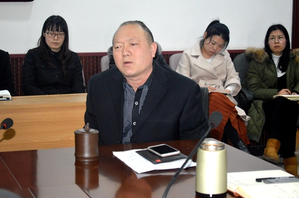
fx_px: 684
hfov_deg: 24.6
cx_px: 150
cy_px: 99
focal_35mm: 82
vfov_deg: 16.5
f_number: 5.6
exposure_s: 1/60
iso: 2200
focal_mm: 55
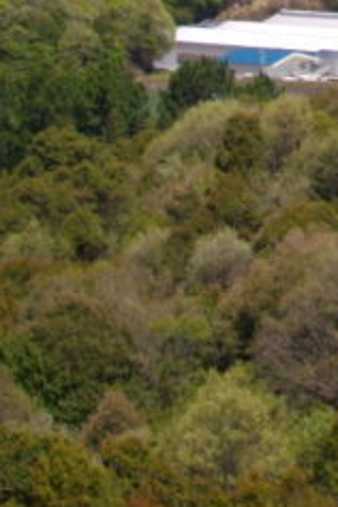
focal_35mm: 166
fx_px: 2338
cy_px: -203
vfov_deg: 11.9
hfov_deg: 8.1
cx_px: 526
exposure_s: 1/500
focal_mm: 6.2
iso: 100
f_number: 5.6
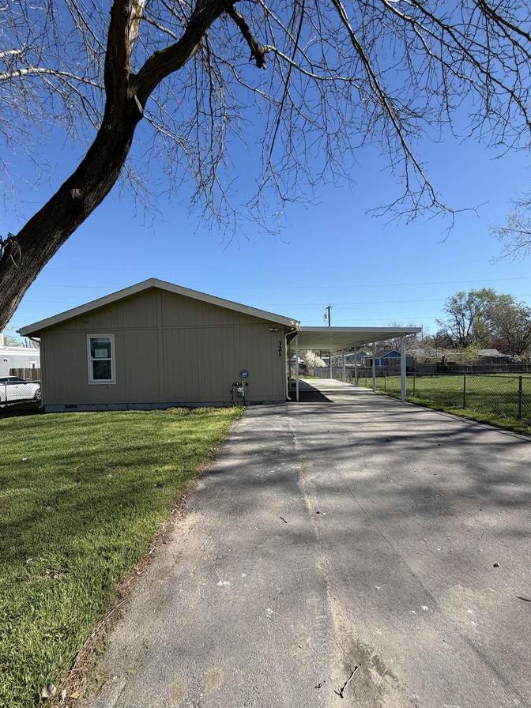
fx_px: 307
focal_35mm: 15
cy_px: 373
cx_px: 258
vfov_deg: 98.1
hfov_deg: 81.7
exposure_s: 1/770
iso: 32
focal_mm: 2.22
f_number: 2.2
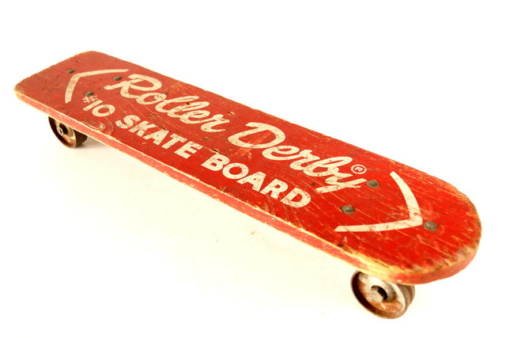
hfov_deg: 46.4
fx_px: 590
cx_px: 253
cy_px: 169
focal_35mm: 42
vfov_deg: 31.9
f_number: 5.6
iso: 800
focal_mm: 28
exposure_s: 1/80
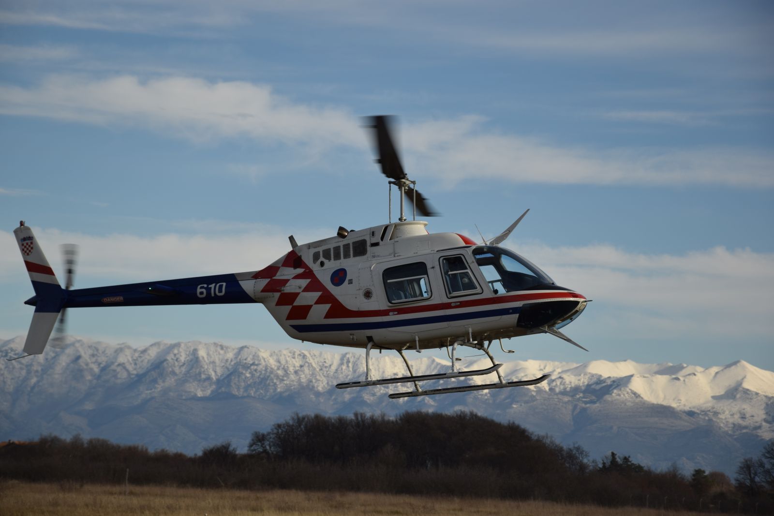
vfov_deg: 9.9
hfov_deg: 14.9
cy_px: 258
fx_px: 2967
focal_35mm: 138
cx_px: 387
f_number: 7.1
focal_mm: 92
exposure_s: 1/800
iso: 100
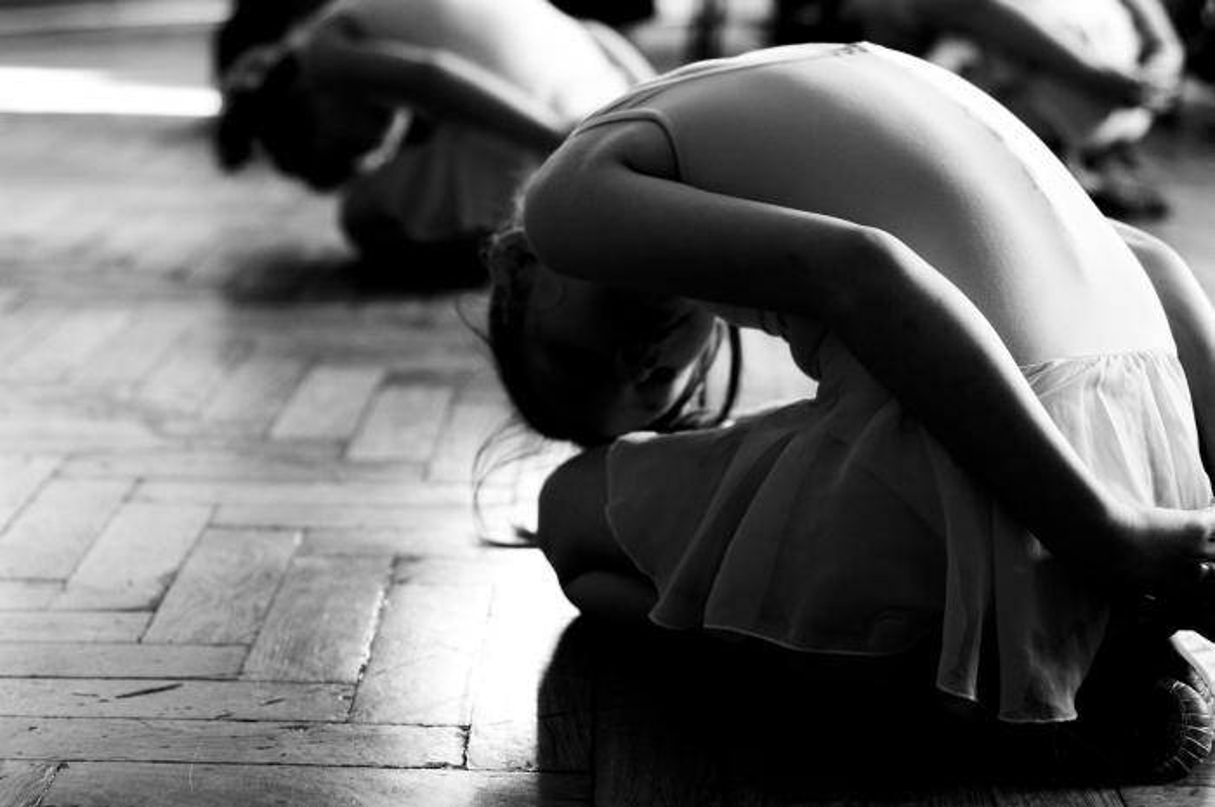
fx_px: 2528
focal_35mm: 75
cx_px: 608
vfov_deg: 18.1
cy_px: 404
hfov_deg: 27.0
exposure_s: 1/50
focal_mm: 50
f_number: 2.8
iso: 320
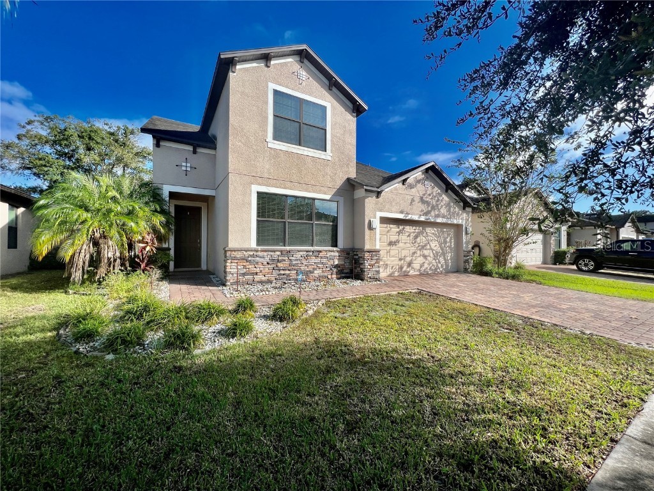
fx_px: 246
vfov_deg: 89.9
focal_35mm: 13
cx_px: 327
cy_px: 246
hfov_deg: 106.2
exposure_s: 1/1946
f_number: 1.8
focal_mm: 1.57
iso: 32
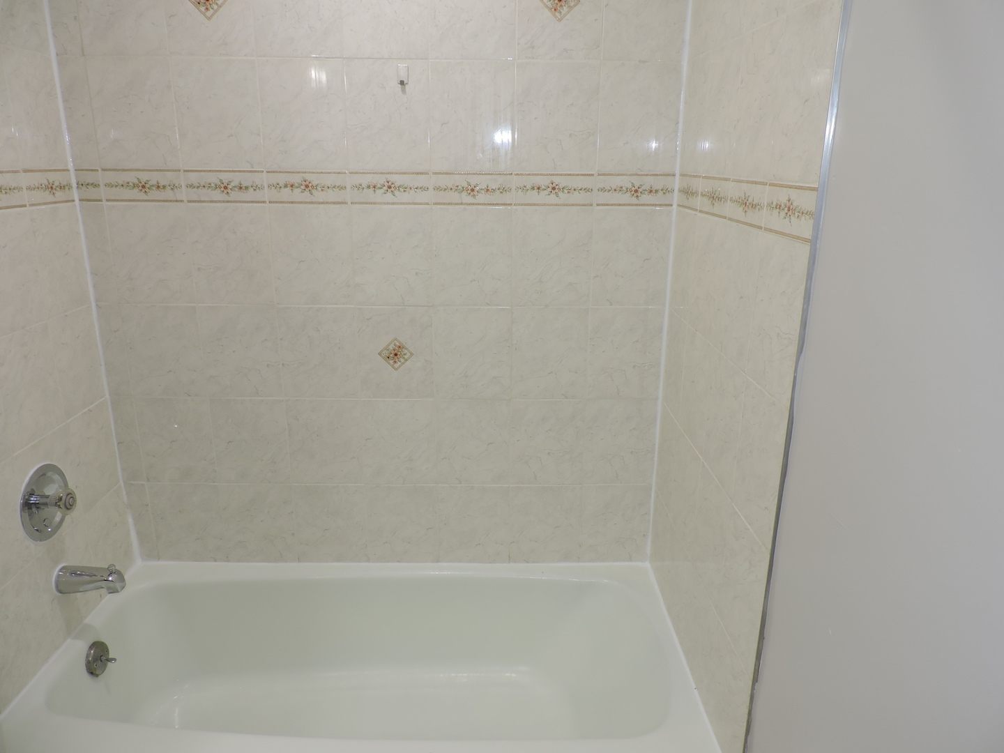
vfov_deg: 56.8
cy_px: 376
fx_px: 696
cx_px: 502
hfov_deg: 71.6
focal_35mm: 24
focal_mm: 4.3
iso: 110
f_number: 3
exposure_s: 1/40
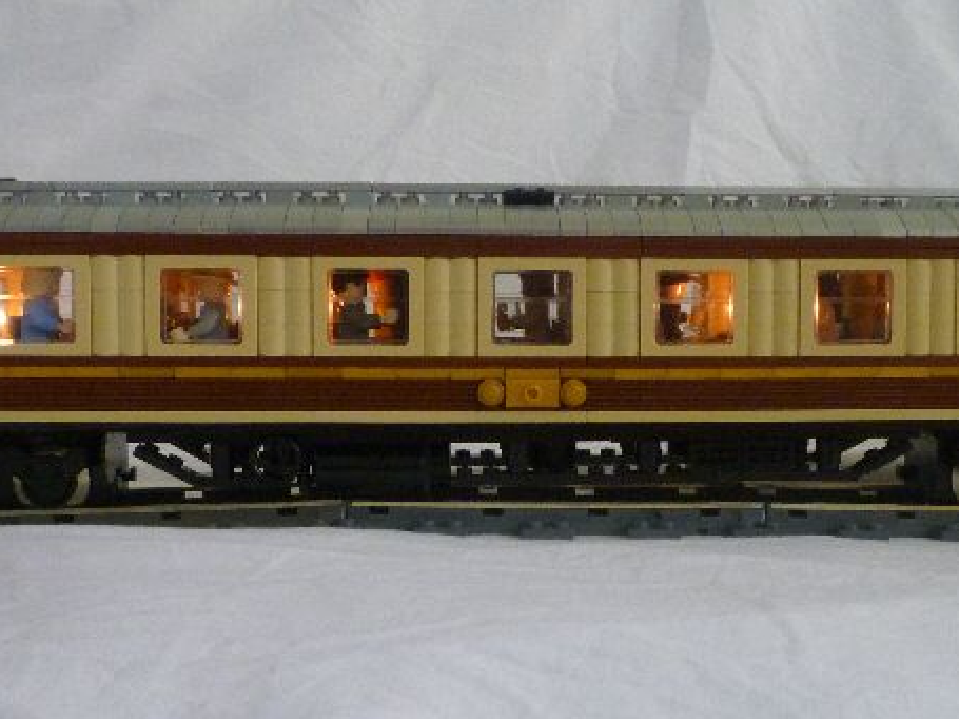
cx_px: 552
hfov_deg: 37.4
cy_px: 375
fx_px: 1413
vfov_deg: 28.5
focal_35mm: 51
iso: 400
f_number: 3.3
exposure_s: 1/13
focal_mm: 5.2
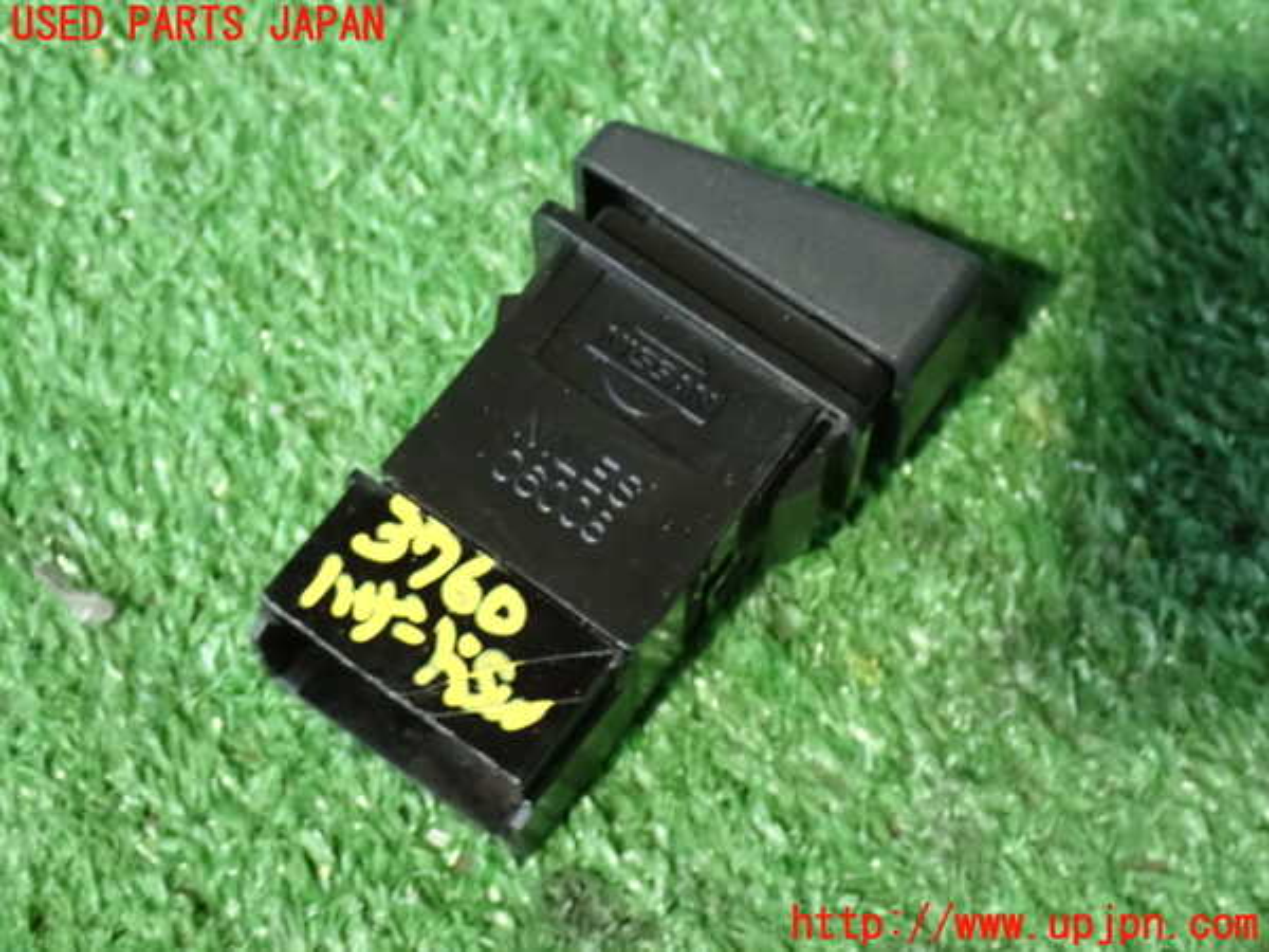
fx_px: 2603
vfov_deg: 20.7
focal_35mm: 71
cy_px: 476
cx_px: 634
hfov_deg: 27.4
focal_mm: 12.73
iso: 1600
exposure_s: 1/15
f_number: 3.9
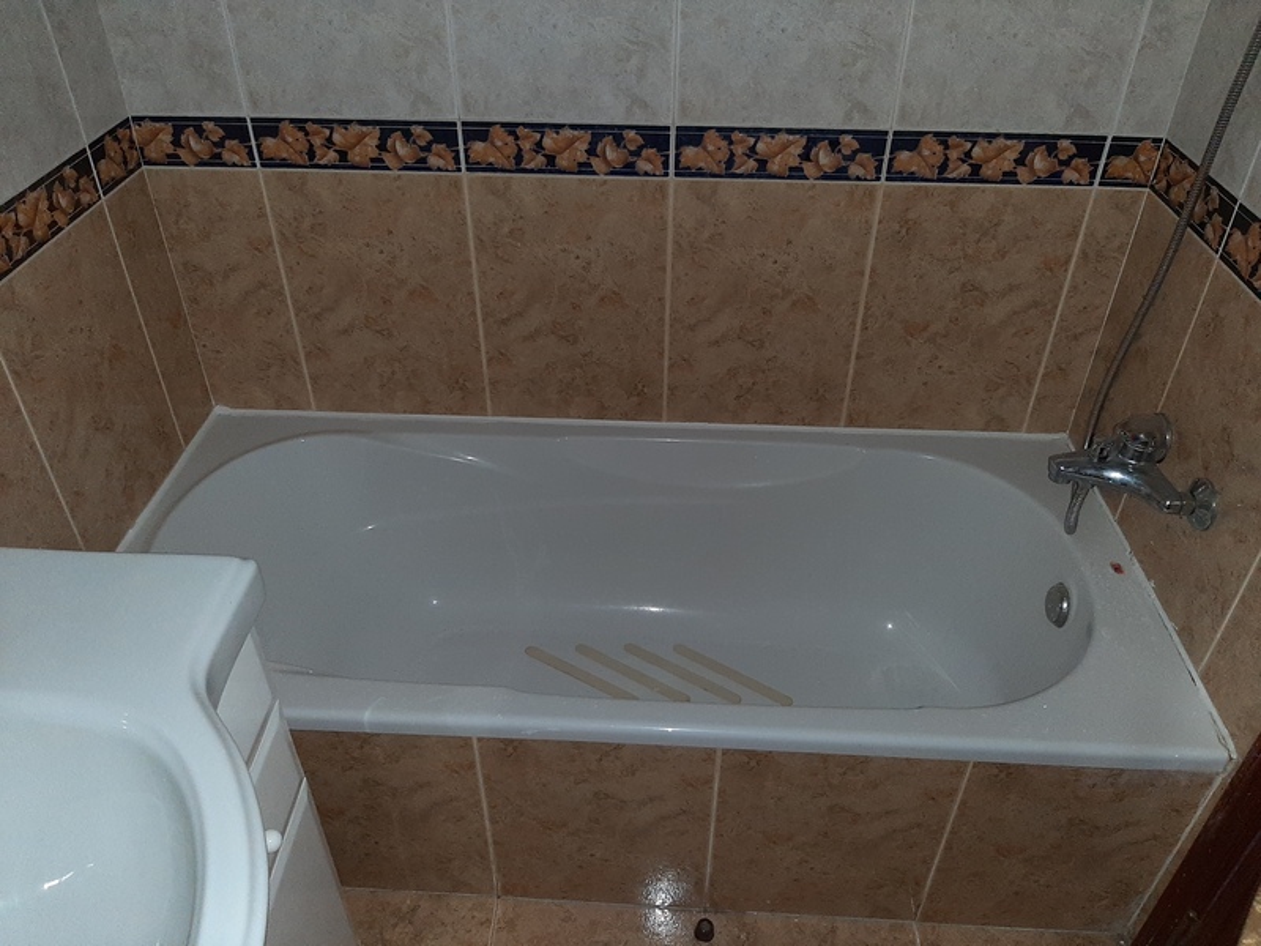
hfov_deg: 65.3
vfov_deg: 51.4
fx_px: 984
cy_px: 473
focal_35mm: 27
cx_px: 630
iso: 1000
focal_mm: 3.93
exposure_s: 1/17
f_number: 1.7
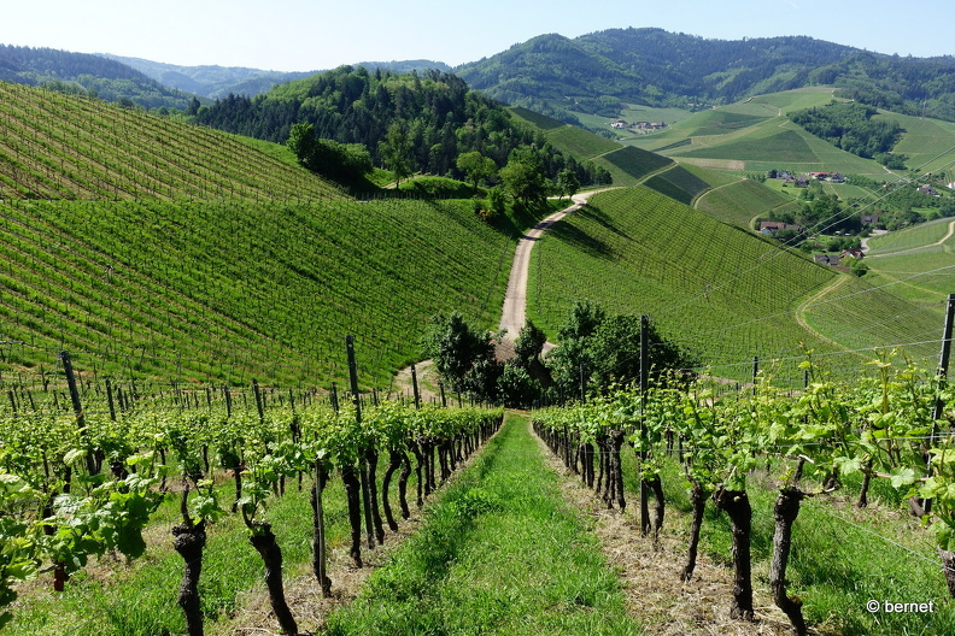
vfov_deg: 43.6
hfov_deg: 61.9
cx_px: 478
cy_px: 318
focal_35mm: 30
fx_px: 796
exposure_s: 1/100
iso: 125
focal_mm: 11
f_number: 11
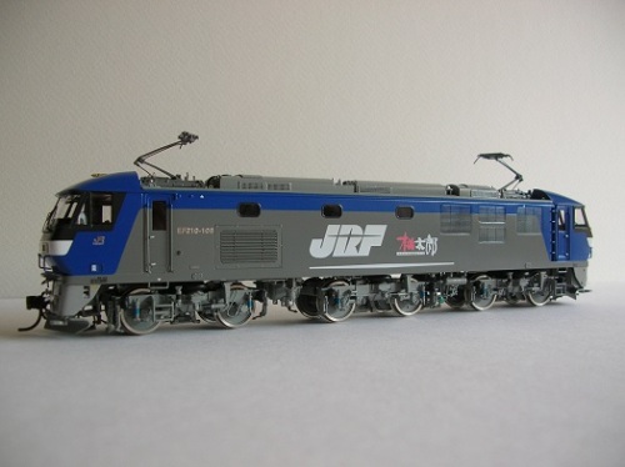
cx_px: 312
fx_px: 631
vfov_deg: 40.6
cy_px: 234
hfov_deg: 52.7
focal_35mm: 35
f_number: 2.8
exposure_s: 1/60.3
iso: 50
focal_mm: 5.8
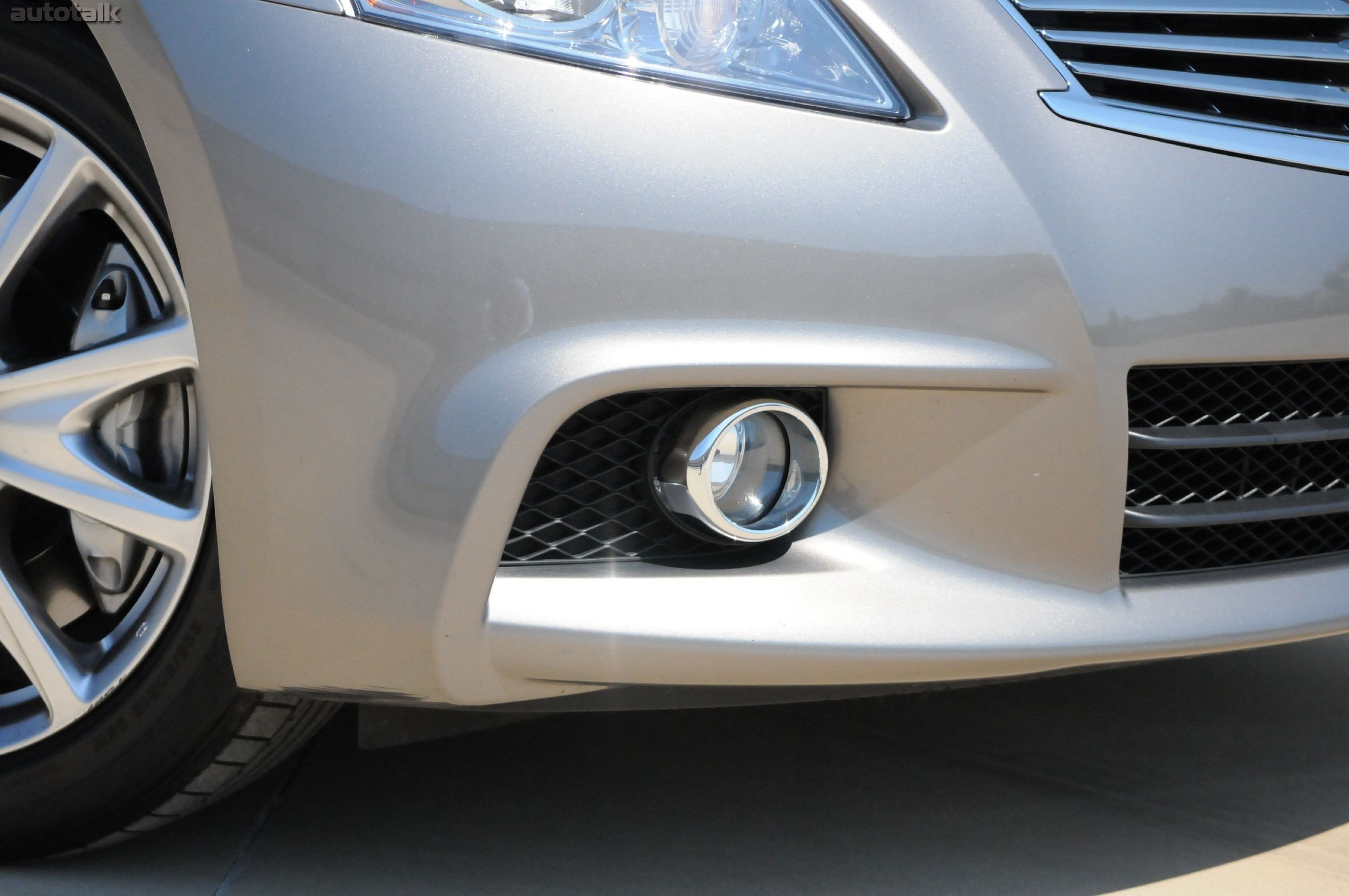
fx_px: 3088
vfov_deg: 16.5
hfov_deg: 24.6
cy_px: 448
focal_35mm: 82
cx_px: 674
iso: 2000
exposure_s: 1/8000
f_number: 5.6
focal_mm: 55
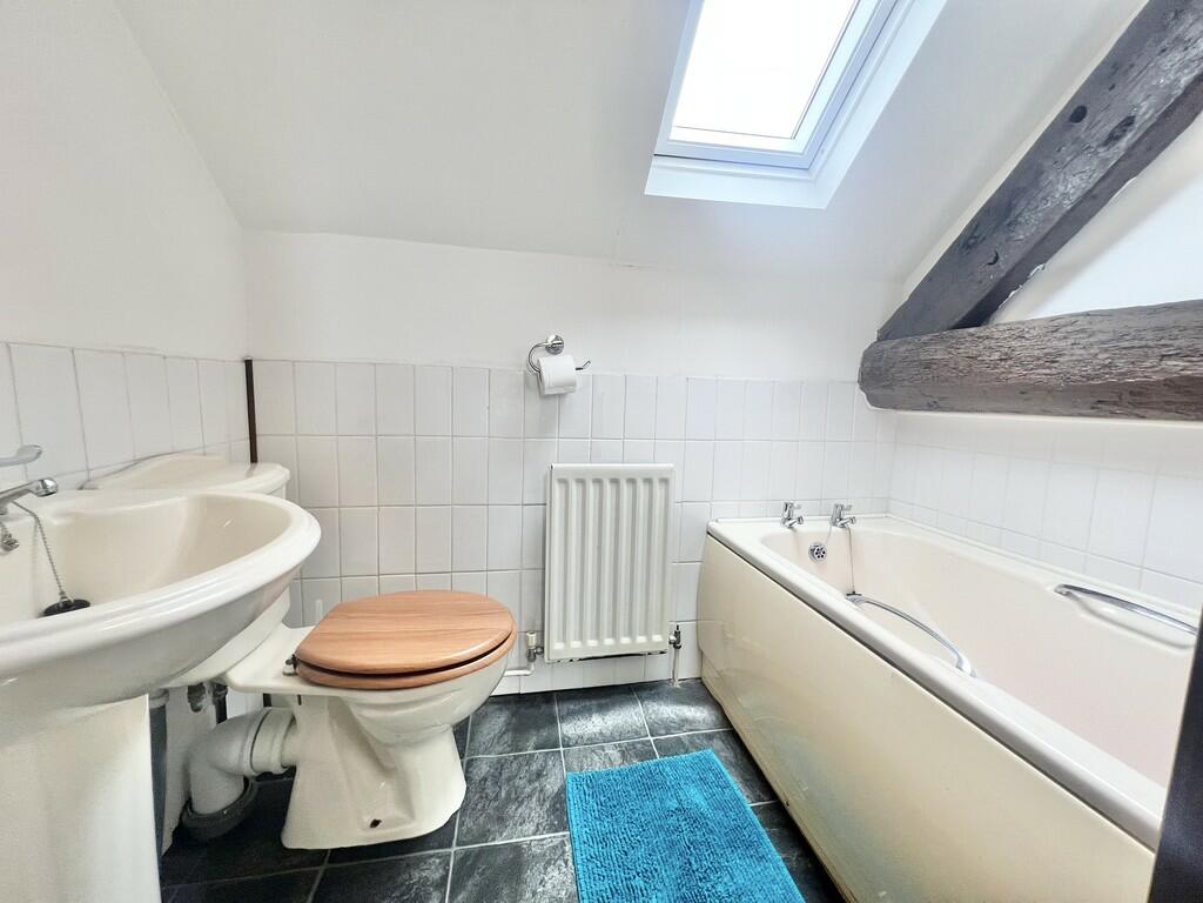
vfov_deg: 89.9
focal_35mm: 13
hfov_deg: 106.2
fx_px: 452
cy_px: 452
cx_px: 602
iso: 64
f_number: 1.8
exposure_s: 1/99
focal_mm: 1.57
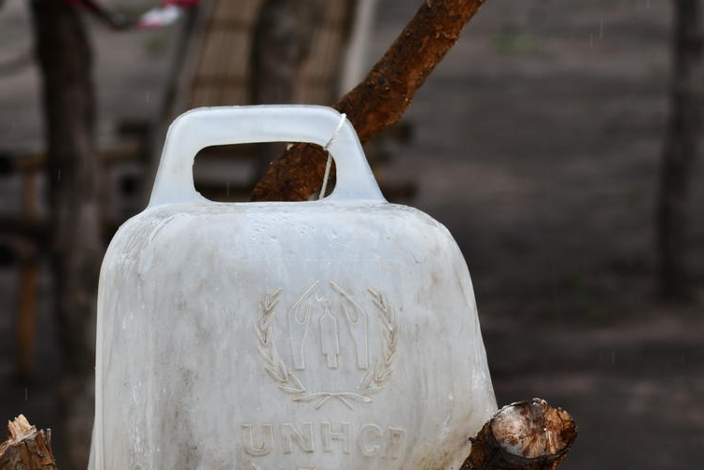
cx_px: 257
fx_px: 3266
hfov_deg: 12.3
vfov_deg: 8.2
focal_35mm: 167
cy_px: 339
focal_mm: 70
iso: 200
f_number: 5.6
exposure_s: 1/500
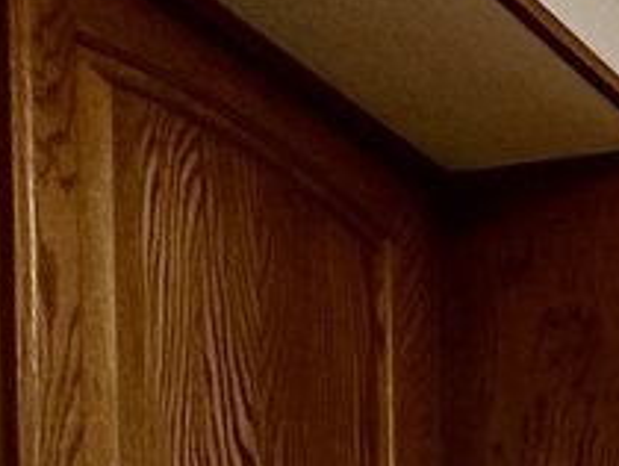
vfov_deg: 11.8
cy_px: 1192
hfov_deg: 14.7
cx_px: 1397
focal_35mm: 96
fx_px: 1719
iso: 200
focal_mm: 2.22
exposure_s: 1/120
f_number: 2.2
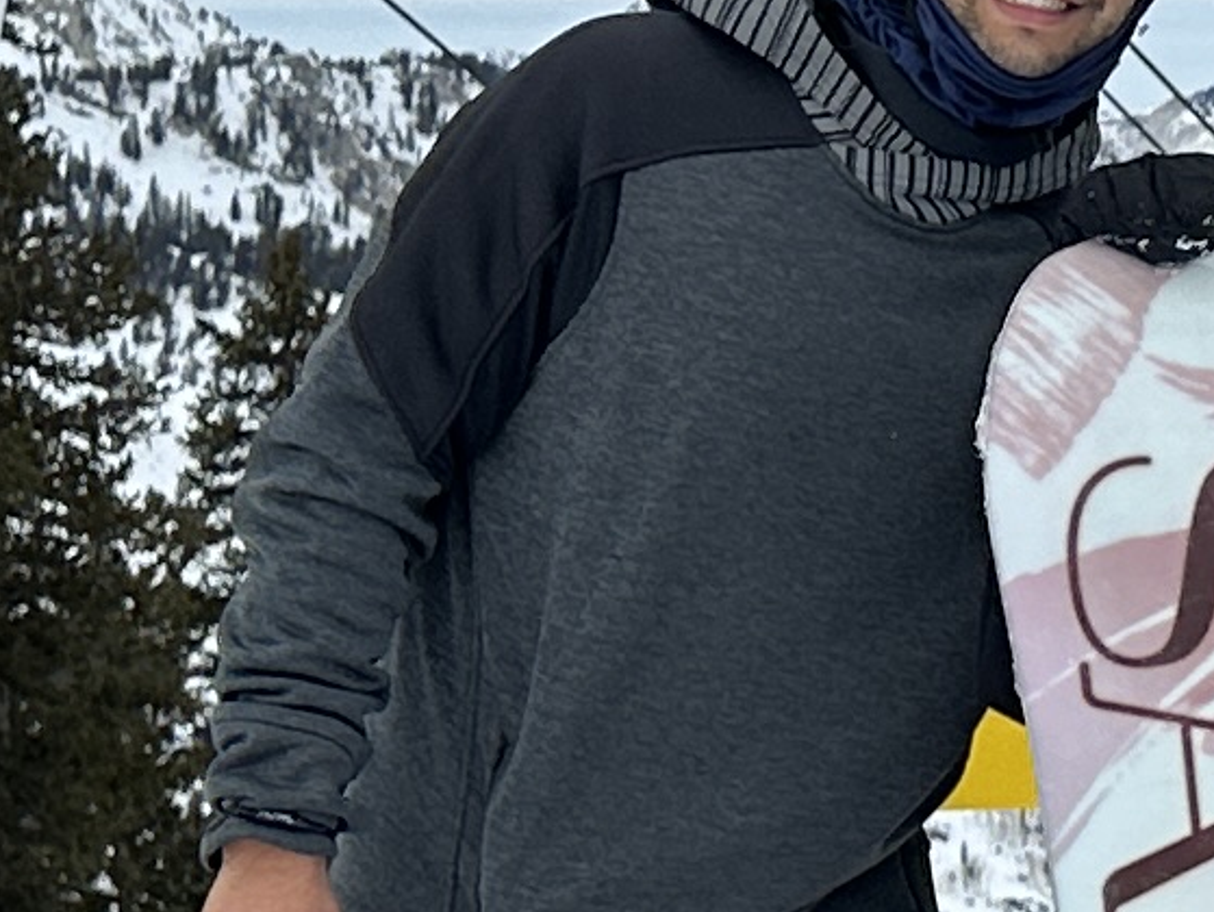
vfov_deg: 8.6
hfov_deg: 10.6
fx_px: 6071
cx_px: 2276
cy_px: 376
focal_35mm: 173
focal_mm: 6.86
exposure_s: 1/5000
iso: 80
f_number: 1.78
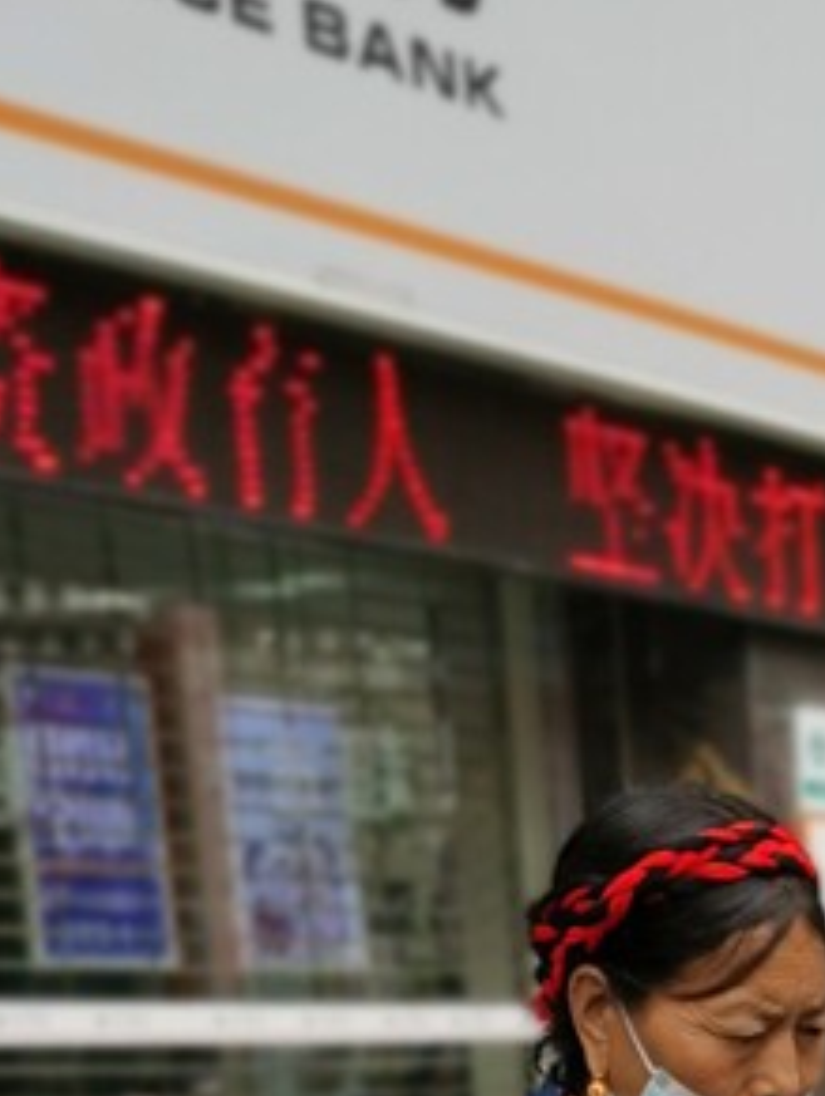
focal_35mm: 105
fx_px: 3329
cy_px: 1757
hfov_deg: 12.9
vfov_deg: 16.6
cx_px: 1450
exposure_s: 1/857
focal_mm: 5.56
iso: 50
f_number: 1.6
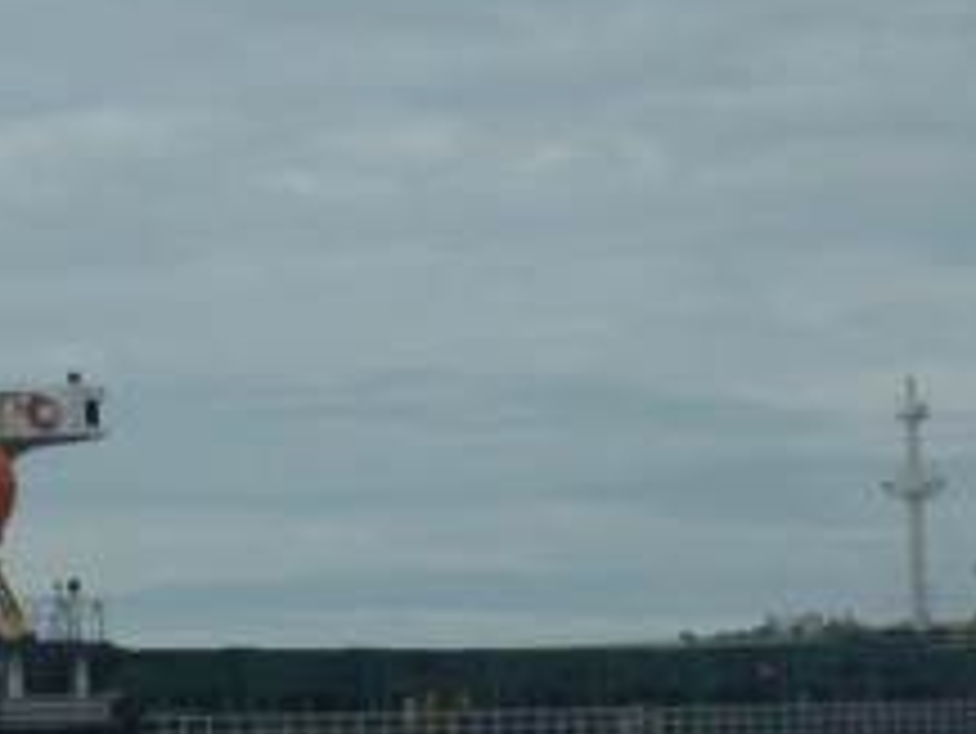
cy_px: 68
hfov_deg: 12.9
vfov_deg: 9.8
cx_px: 67
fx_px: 4260
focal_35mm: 151
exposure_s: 1/200
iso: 100
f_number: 11
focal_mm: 7.3
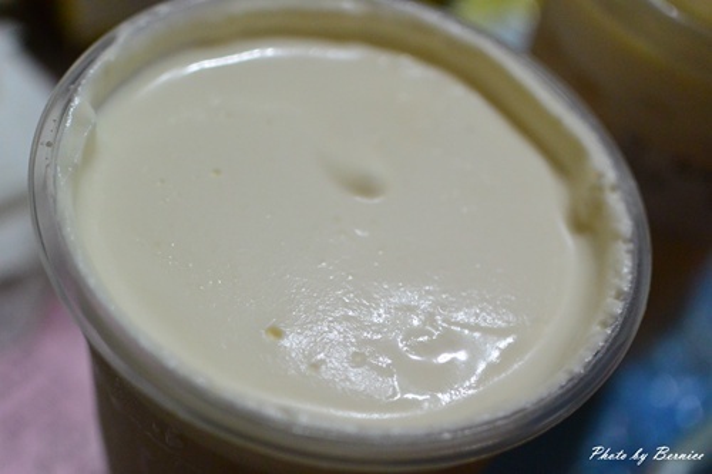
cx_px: 356
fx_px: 969
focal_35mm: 49
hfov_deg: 40.4
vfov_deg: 27.5
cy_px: 237
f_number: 1.8
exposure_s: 1/125
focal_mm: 18.5
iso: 720
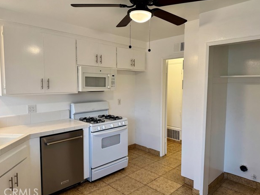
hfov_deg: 69.4
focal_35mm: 25
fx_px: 188
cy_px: 97
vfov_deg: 54.9
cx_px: 128
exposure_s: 1/120
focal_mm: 6.76
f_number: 1.78
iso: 125
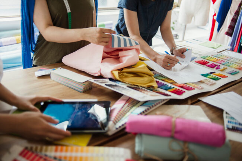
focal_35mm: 35
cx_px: 121
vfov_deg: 37.9
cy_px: 80
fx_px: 235
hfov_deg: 54.4
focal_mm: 35
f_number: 2
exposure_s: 1/125
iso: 200
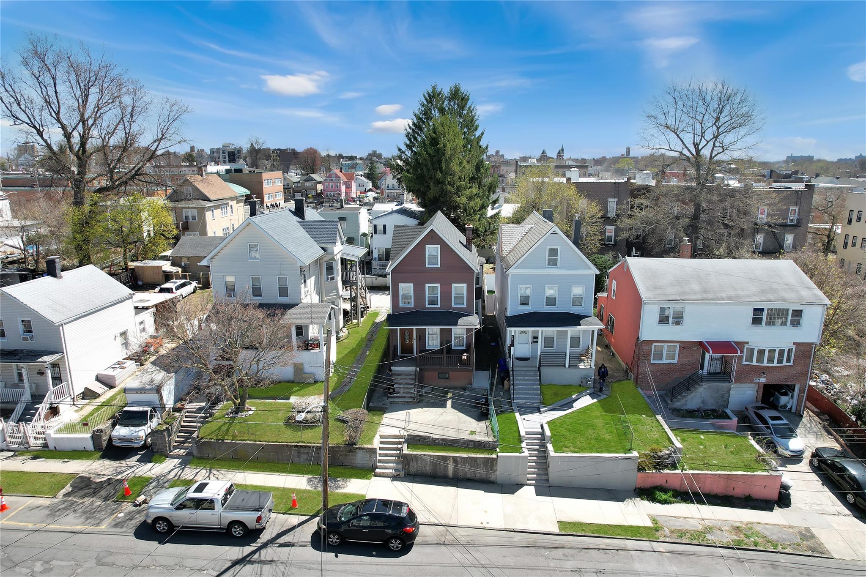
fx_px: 529
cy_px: 288
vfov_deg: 57.2
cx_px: 433
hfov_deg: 78.6
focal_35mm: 22
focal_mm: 8.38
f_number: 2.8
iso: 200
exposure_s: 1/1500
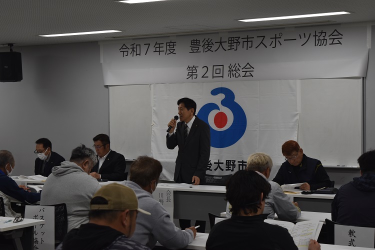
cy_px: 125
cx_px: 188
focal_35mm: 82
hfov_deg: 24.6
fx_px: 859
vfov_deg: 16.6
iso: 400
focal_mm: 55
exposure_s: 1/60
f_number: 5.6
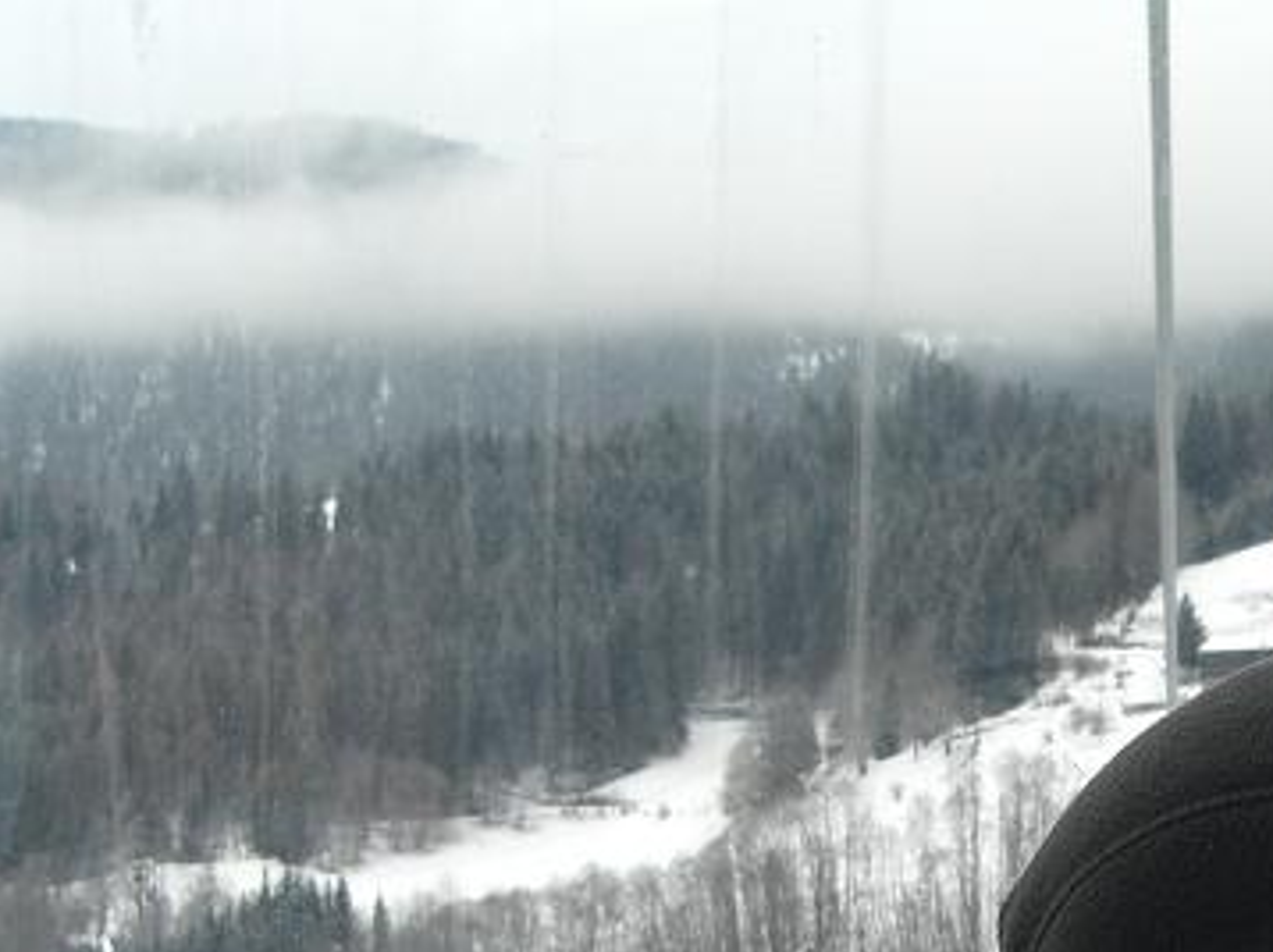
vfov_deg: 16.9
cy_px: 977
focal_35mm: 85
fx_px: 3124
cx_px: 1213
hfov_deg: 22.3
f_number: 3.1
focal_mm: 6.3
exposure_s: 1/200
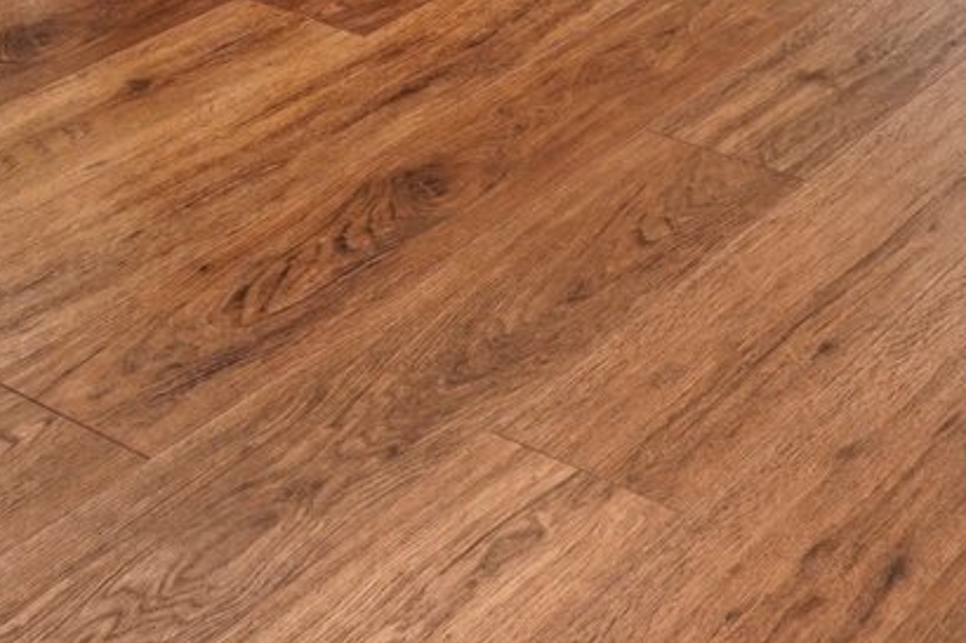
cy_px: -946
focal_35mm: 90
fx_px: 2414
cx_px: 174
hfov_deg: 22.3
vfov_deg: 12.0
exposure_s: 1/10
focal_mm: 18
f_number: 9
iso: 400
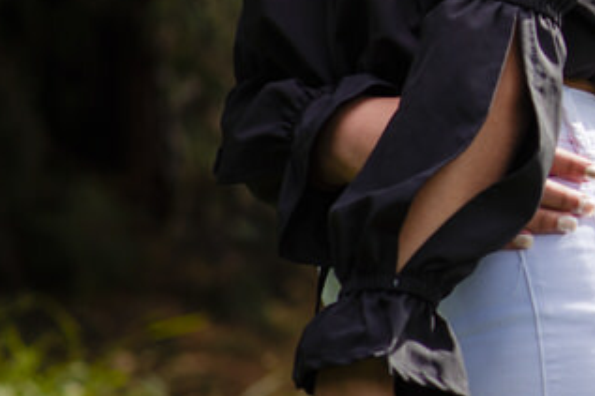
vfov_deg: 4.3
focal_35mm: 322
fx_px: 5319
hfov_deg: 6.3
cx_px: 1072
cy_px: -57
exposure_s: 1/640
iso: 100
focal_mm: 85
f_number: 3.5
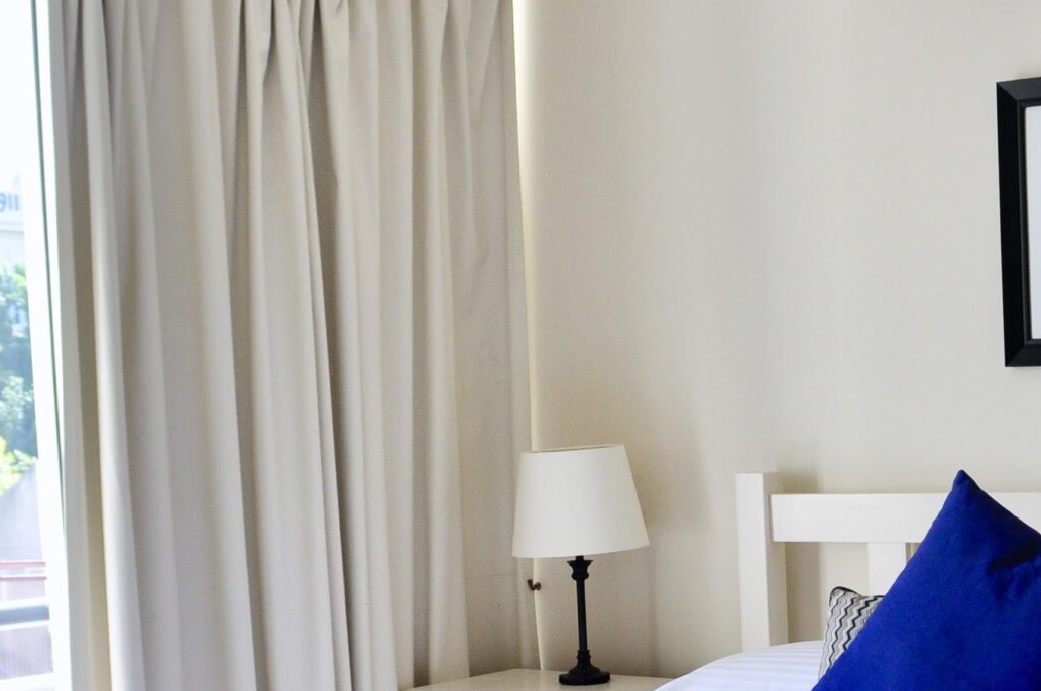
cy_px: 643
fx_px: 1935
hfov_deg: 29.2
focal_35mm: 67
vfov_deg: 19.8
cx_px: 875
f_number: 8
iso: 250
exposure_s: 1/80
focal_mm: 18
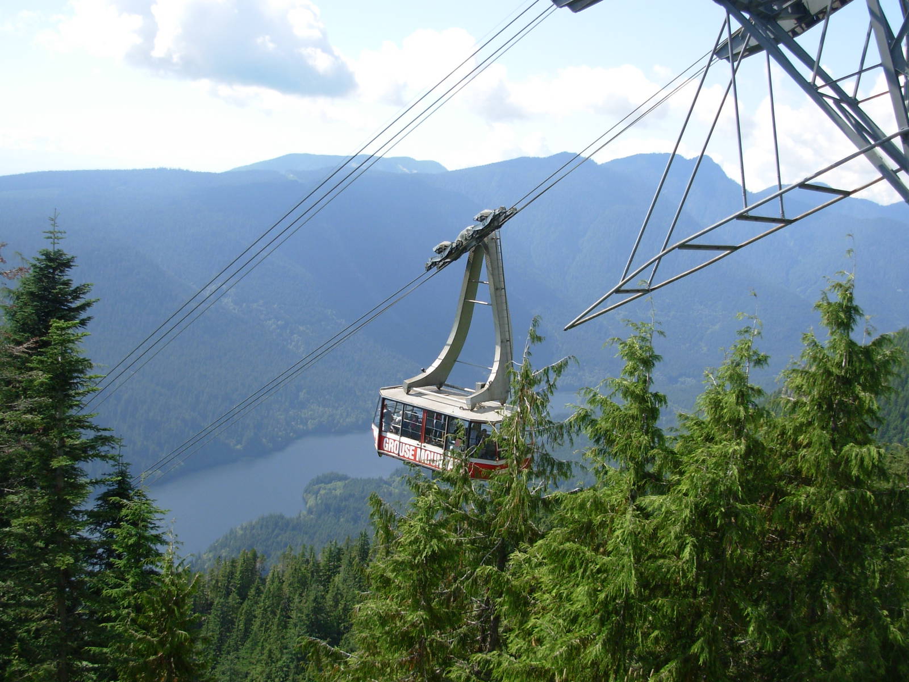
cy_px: 341
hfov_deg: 49.0
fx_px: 998
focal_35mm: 38
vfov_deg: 37.7
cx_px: 454
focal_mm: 6.3
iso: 50
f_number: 2.9
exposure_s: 1/592
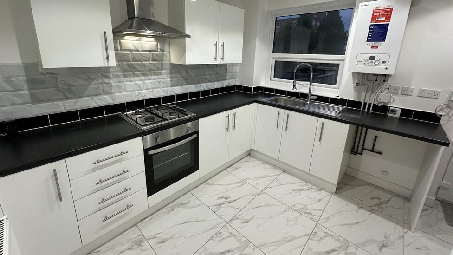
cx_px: 219
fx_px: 192
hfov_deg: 99.3
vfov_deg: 66.5
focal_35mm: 16
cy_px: 103
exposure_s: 1/100
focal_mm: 2.22
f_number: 2.2
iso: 160
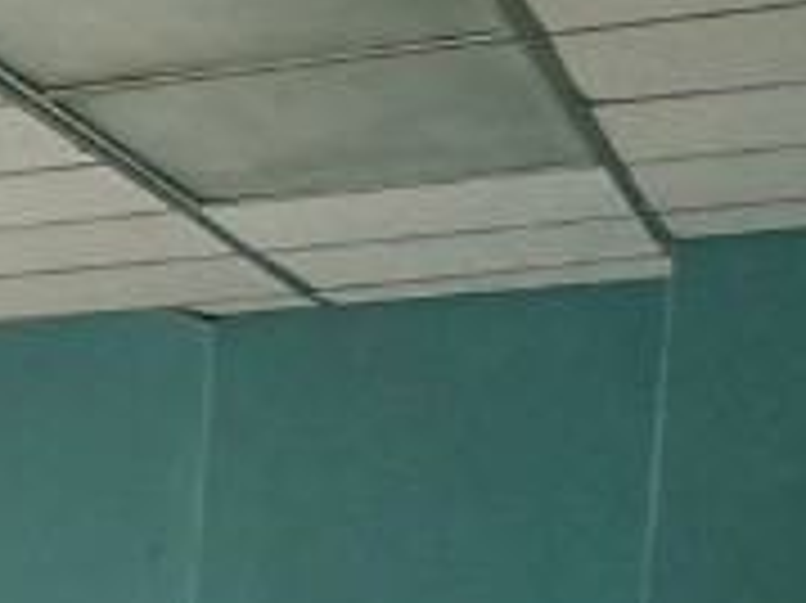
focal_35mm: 149
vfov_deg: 9.0
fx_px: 3467
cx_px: -1346
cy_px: 1462
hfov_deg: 10.6
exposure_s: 1/120
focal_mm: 4.25
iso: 80
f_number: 1.8
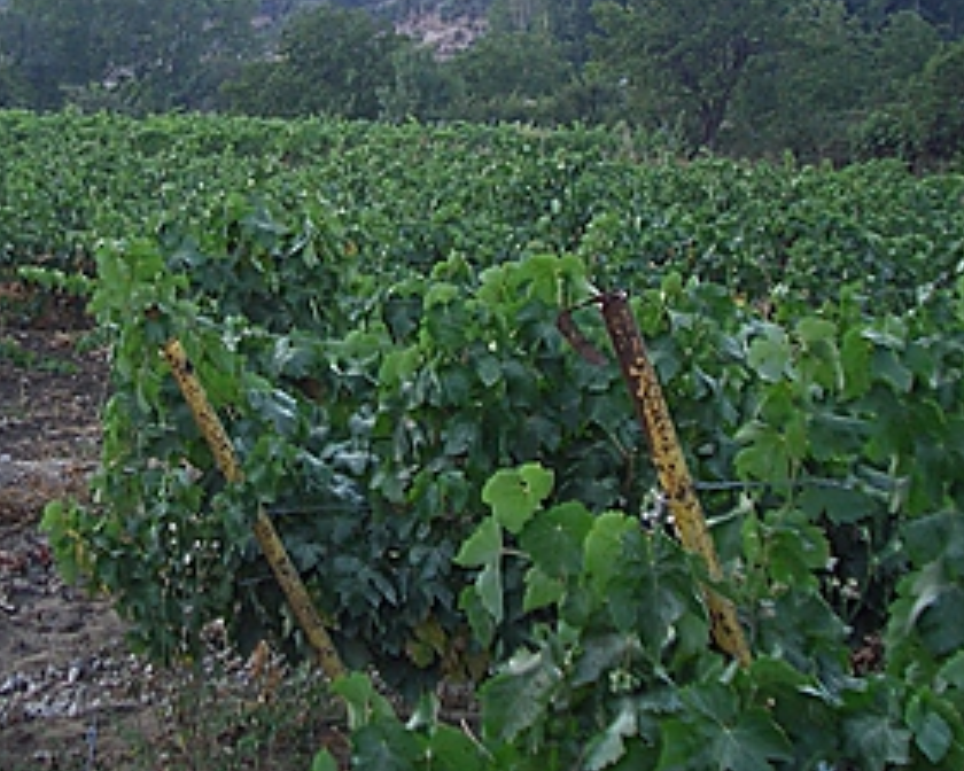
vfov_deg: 24.5
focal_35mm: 61
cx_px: 296
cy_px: 143
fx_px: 1740
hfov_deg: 30.7
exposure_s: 1/200
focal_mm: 5.8
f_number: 2.6
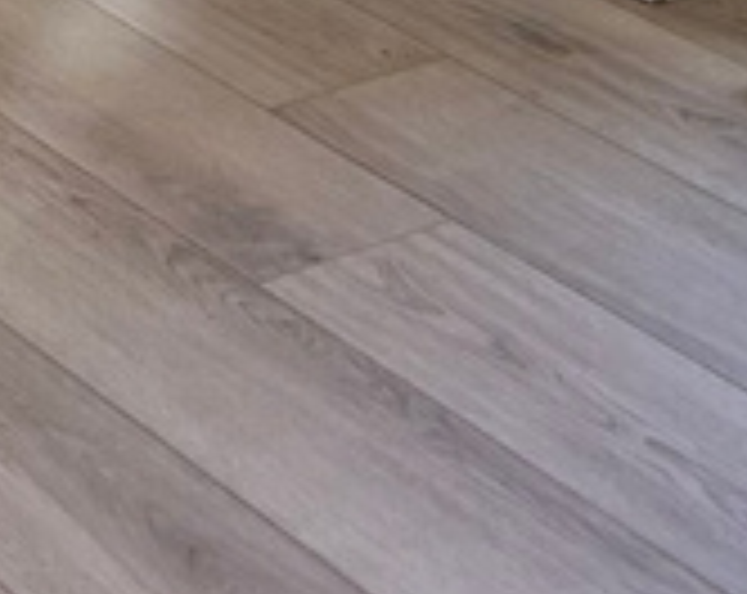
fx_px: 3463
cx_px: -477
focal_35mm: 157
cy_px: -675
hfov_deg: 11.6
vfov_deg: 9.1
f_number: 1.5
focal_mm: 5.7
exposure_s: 1/120
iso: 125
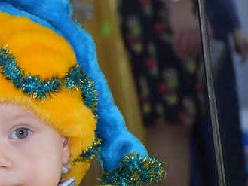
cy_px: 163
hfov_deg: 13.1
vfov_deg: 10.0
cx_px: -5
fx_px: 1061
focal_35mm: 148
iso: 1400
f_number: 4.5
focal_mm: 45
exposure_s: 1/60
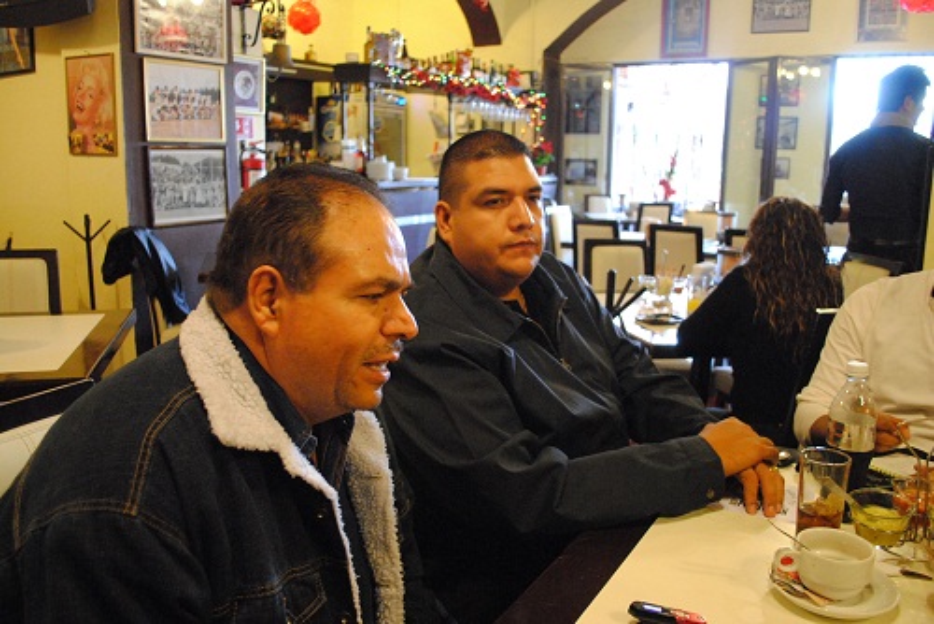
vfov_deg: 43.7
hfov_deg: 61.9
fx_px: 779
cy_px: 312
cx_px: 467
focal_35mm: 30
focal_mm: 20
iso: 1400
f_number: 3.8
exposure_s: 1/30
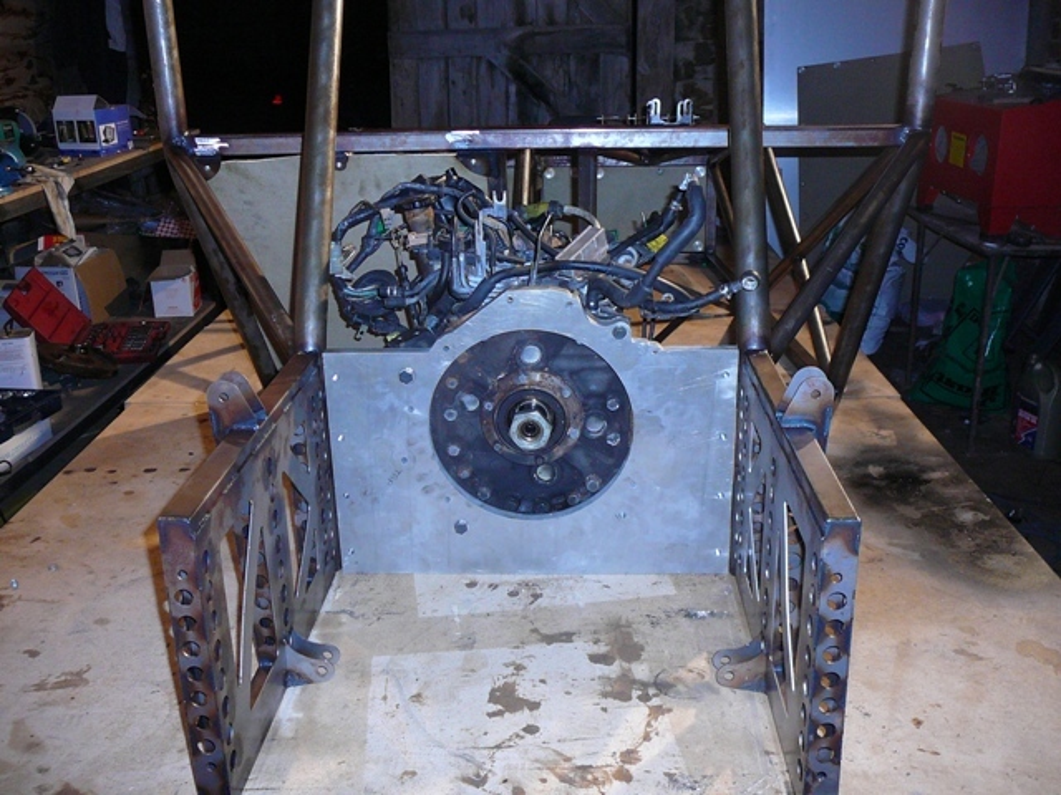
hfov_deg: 52.6
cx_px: 530
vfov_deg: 40.7
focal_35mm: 35
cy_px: 398
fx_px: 1073
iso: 160
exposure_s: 1/30
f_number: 2.8
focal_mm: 5.2
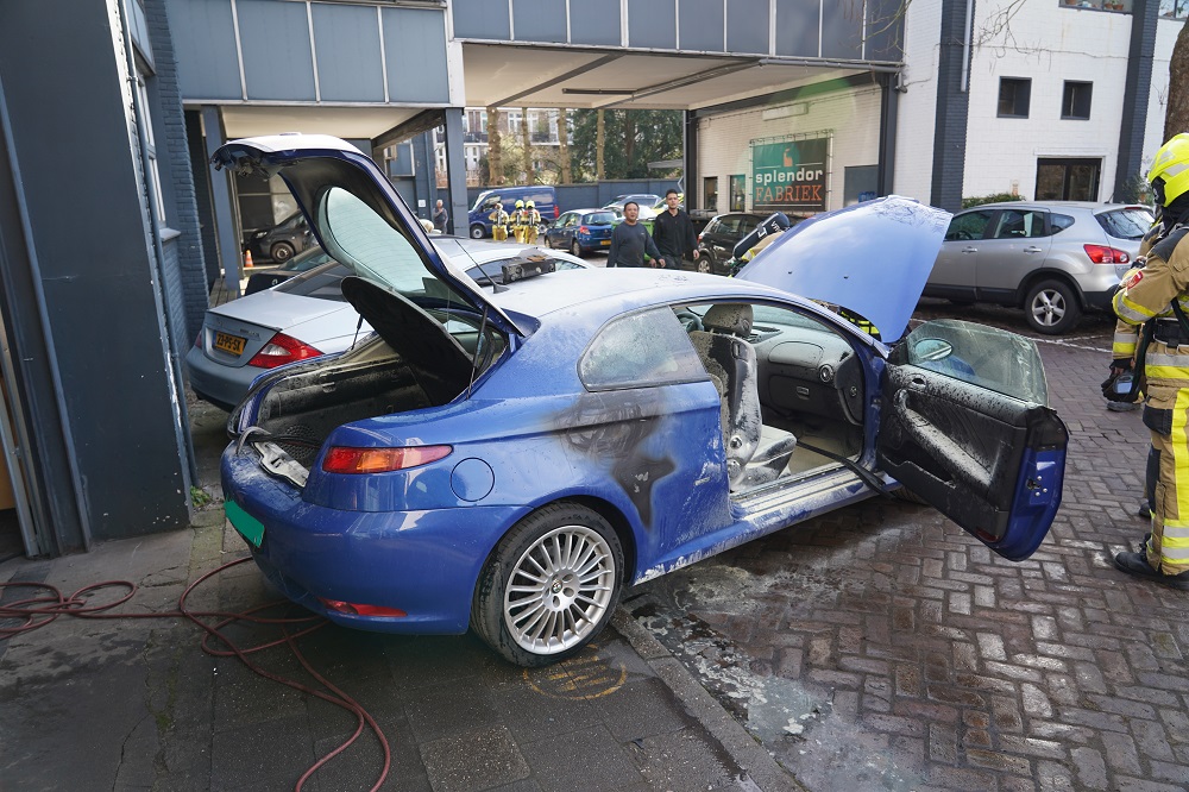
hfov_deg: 73.8
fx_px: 792
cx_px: 594
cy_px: 396
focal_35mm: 24
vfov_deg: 53.1
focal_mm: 24
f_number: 4
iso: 125
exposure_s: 1/160
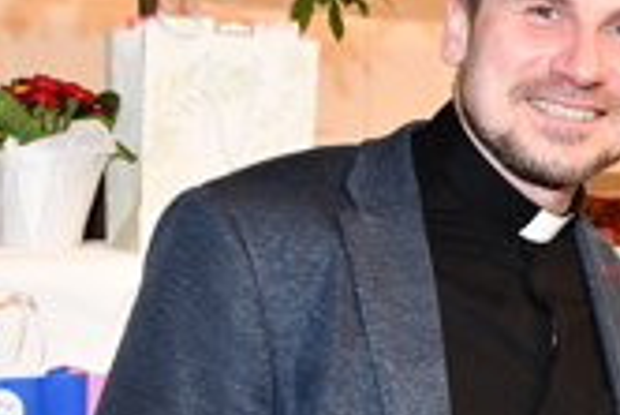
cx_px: 923
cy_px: 245
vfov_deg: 15.0
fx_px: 1569
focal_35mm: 91
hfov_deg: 19.5
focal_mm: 18
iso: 2500
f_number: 4
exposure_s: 1/60
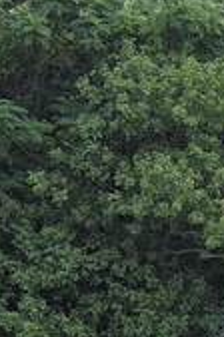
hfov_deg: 5.6
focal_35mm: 220
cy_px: 844
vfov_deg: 8.5
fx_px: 2062
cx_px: 796
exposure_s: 1/440
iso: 100
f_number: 2.8
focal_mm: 10.57
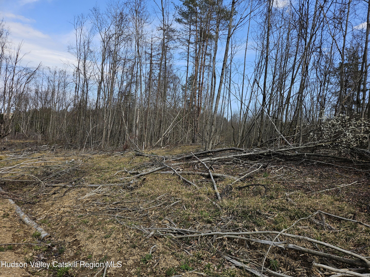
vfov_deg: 58.9
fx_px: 246
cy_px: 138
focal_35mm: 23
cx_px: 185
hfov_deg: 73.9
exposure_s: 1/1318
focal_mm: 5.4
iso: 25
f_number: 1.8
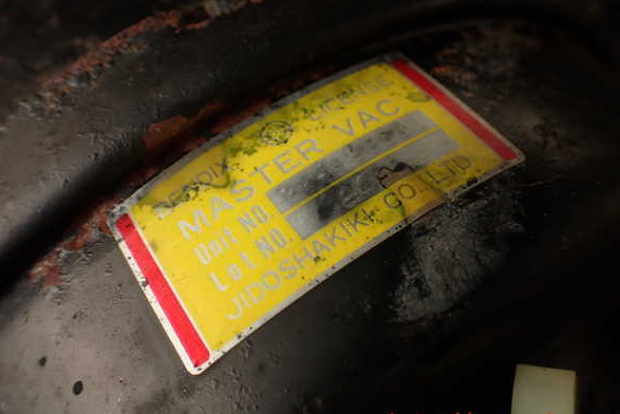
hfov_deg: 55.8
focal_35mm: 34
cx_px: 312
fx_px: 586
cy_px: 200
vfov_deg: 38.9
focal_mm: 5.79
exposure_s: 1/80
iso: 100
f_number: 2.4
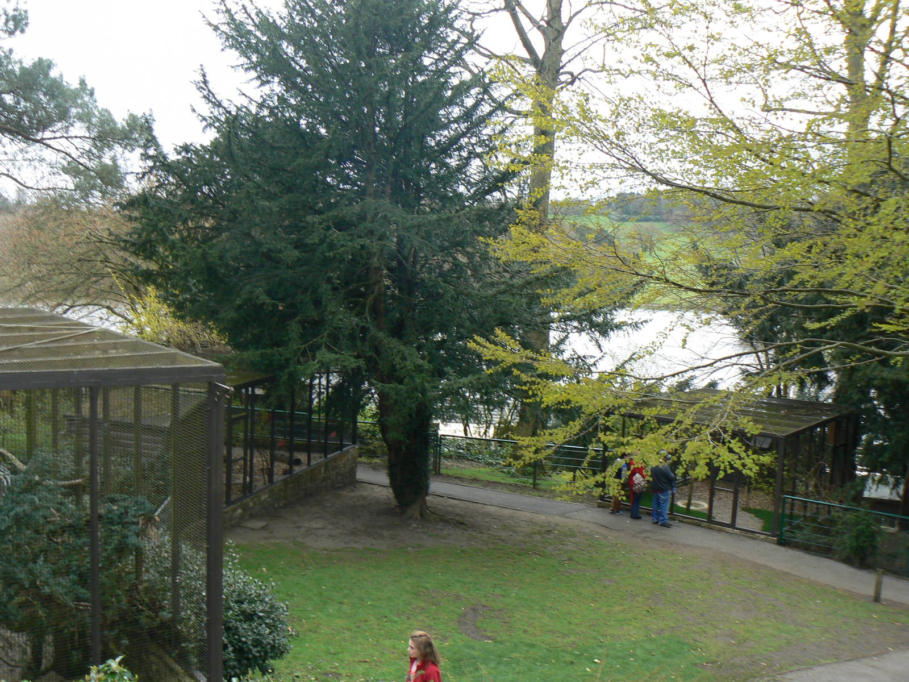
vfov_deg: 39.7
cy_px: 341
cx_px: 454
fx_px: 945
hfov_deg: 51.4
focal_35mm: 36
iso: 80
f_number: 5
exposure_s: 1/100
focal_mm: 6
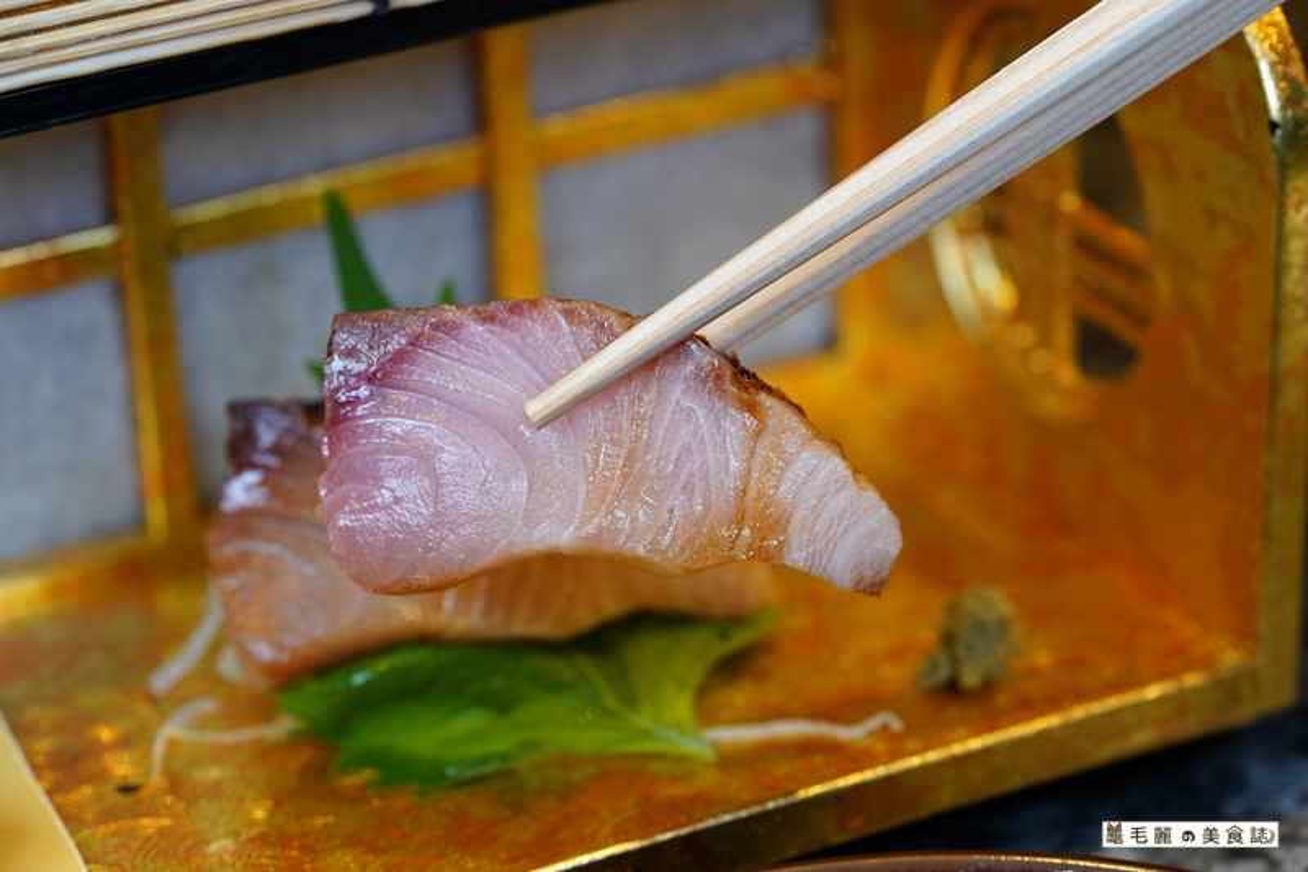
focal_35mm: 90
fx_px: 3269
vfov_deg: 15.2
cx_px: 654
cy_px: 436
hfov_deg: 22.6
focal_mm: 90
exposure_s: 1/100
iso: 1000
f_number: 5.6
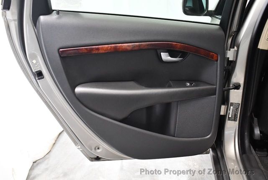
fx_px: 268
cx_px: 134
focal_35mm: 36
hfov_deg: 53.1
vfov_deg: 37.0
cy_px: 90
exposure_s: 1/60
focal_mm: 18
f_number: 3.5
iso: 3600
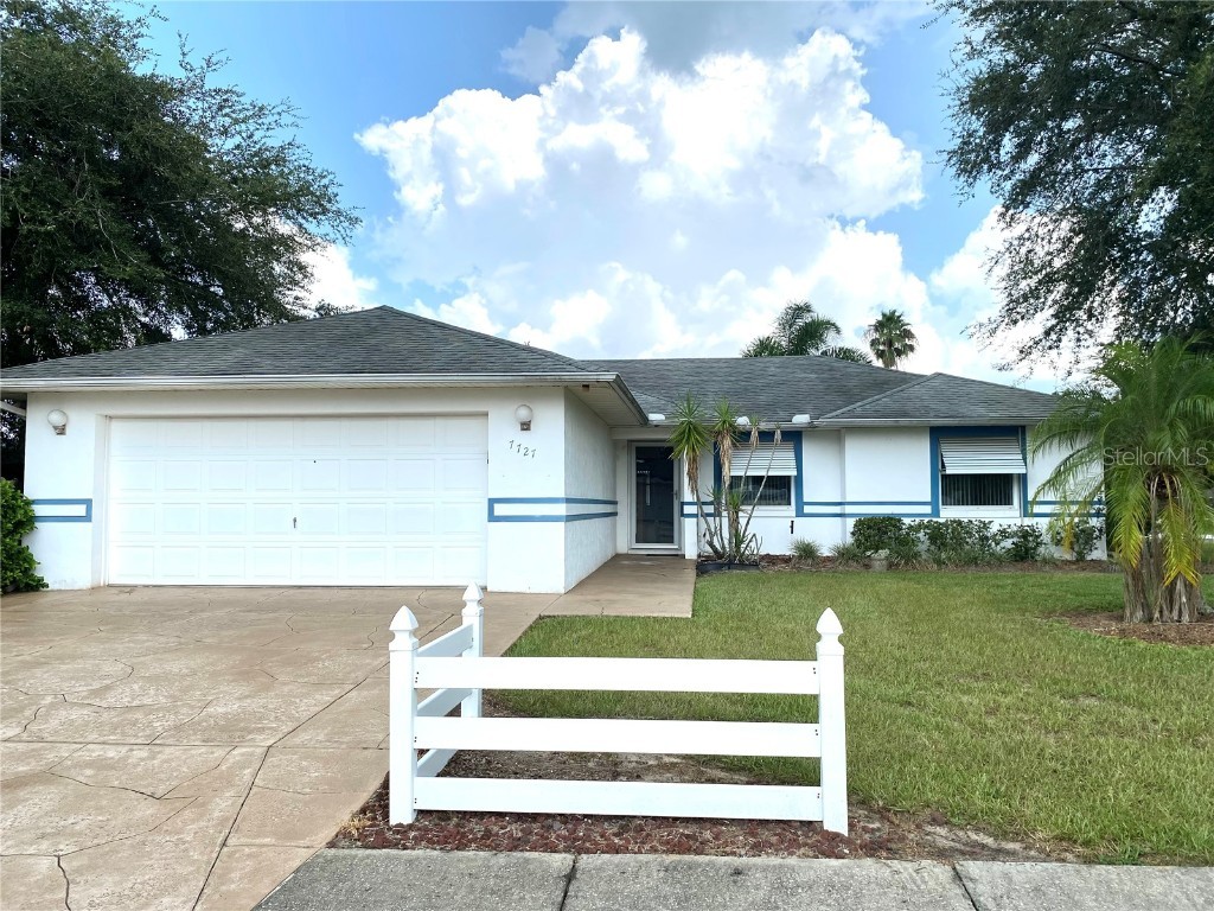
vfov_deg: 53.1
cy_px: 456
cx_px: 607
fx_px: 912
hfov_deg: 67.3
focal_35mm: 26
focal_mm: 4.25
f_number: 1.8
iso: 32
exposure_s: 1/3610
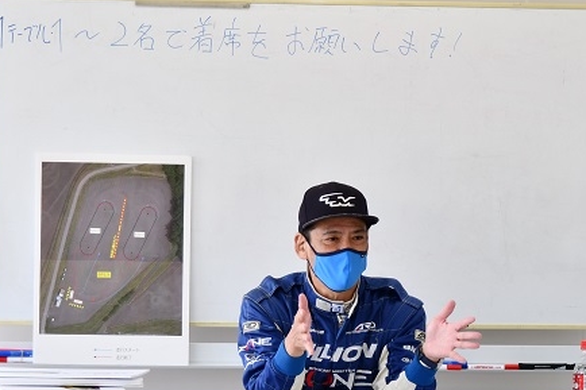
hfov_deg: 8.8
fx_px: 3807
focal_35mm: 234
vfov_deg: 5.9
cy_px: 246
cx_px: 375
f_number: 4
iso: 320
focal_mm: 85
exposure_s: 1/320
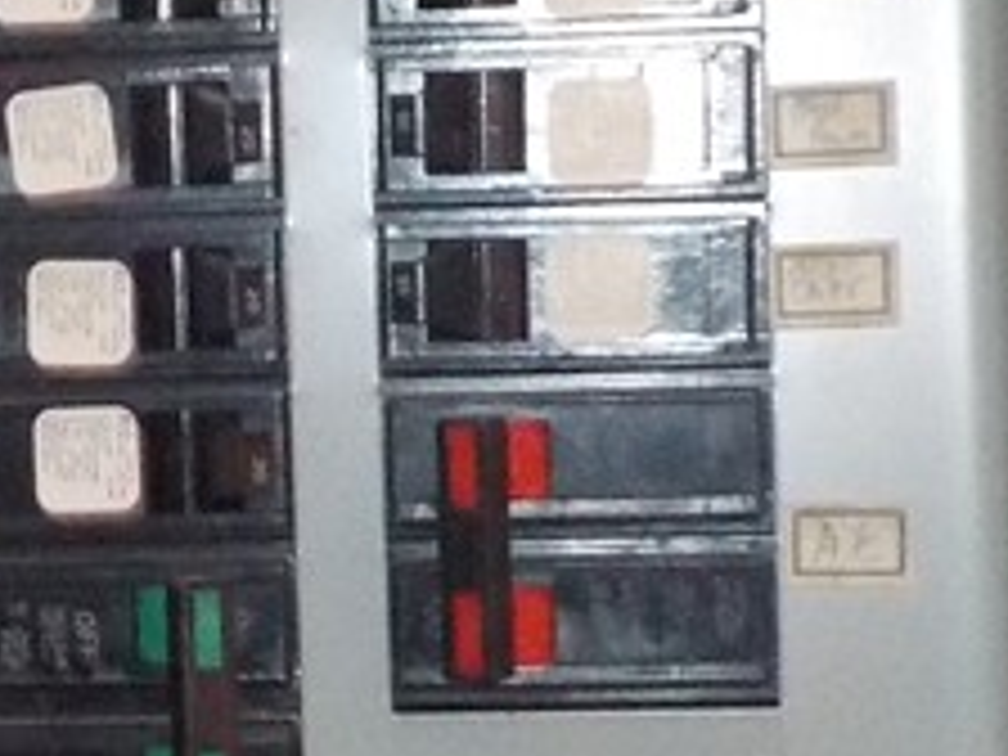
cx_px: -220
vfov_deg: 10.8
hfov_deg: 14.0
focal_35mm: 137
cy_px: 436
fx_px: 3989
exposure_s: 1/13
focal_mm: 4.1
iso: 800
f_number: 3.3
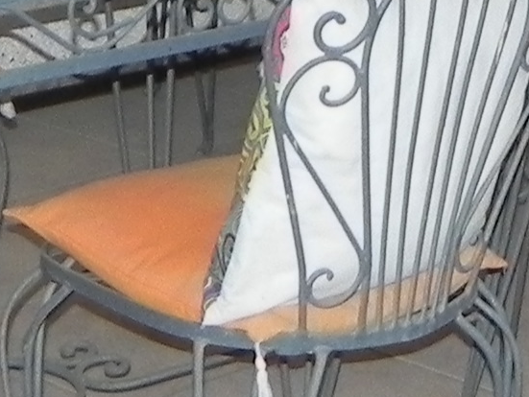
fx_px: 2630
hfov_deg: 11.1
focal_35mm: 172
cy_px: -134
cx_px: 769
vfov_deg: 8.5
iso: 160
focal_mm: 4.6
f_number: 2.8
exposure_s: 1/80
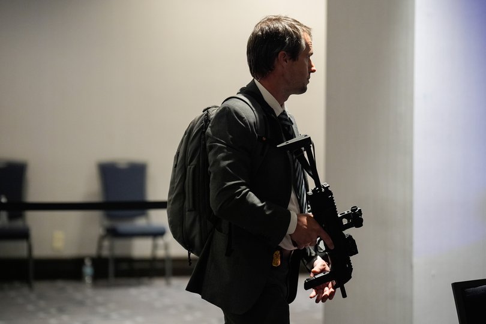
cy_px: 162
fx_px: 1863
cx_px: 243
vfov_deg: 9.9
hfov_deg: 14.9
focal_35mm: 138
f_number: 2.8
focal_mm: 138
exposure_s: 1/160
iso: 2500
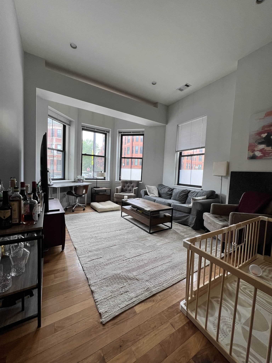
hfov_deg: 89.9
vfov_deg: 106.2
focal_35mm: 13
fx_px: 136
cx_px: 136
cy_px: 182
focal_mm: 1.57
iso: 80
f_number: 1.8
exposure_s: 1/120
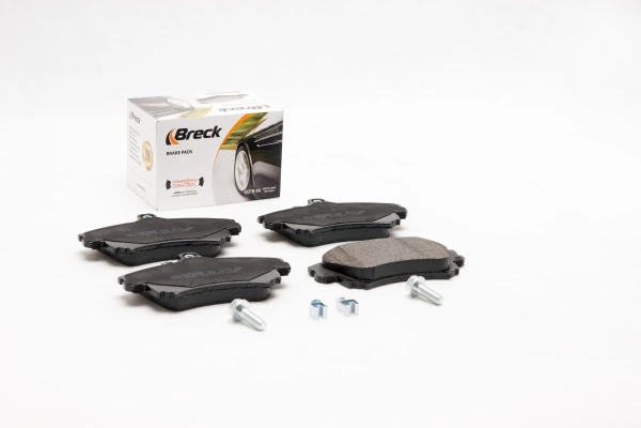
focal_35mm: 82
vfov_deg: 16.6
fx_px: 1469
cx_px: 320
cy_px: 214
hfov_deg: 24.6
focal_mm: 55
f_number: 11
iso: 100
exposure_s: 1/200
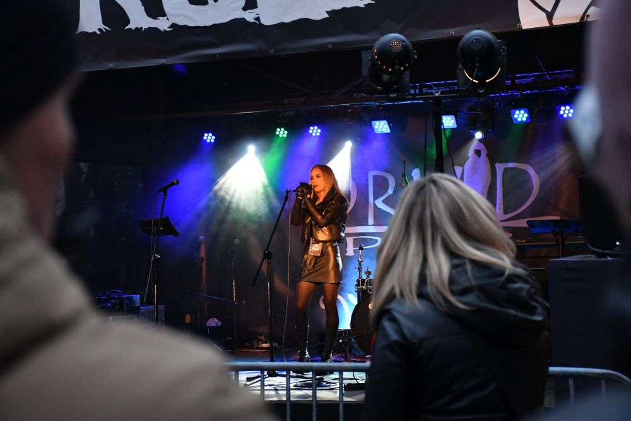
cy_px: 210
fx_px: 1315
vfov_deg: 18.2
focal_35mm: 75
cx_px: 316
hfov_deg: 27.0
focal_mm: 50
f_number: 4.8
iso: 3600
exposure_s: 1/250
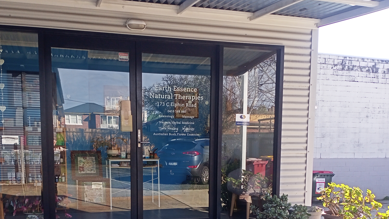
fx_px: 392
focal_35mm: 38
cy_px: 181
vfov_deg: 30.3
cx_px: 165
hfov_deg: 52.6
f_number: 1.8
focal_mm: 4.05
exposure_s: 1/338
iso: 114
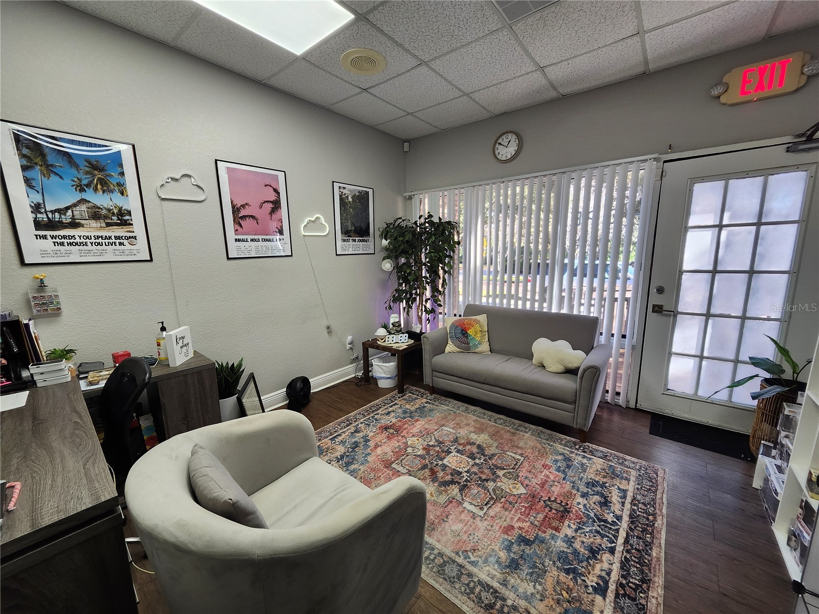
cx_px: 410
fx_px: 308
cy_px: 307
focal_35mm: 13
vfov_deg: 89.9
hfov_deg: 106.2
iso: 64
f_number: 2.2
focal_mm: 1.74
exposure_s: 1/60
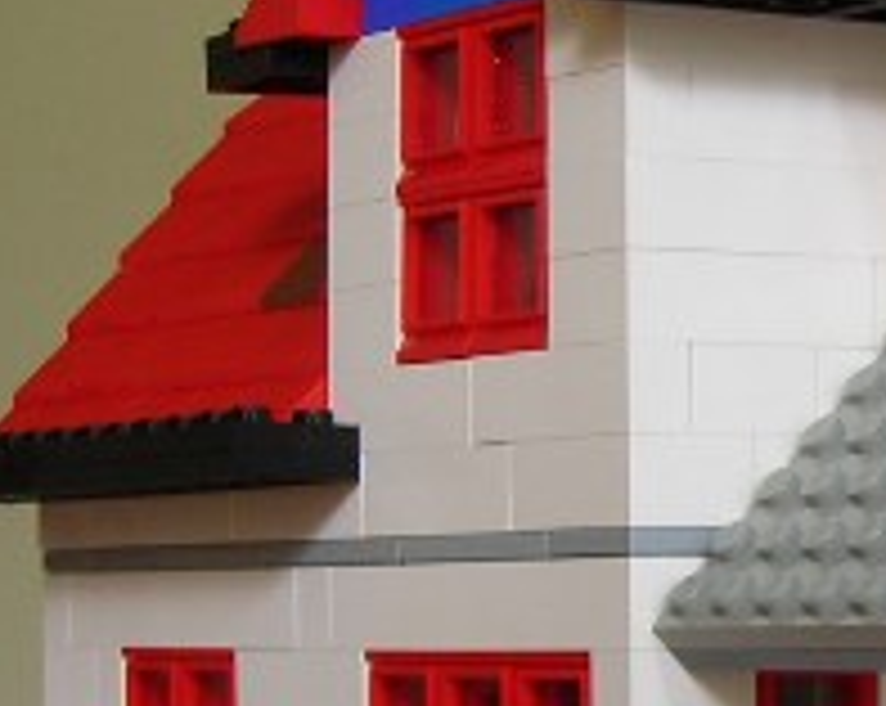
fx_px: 3954
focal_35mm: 151
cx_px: 949
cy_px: 621
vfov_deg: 10.2
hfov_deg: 12.6
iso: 50
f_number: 3.2
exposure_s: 1/9
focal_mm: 6.3
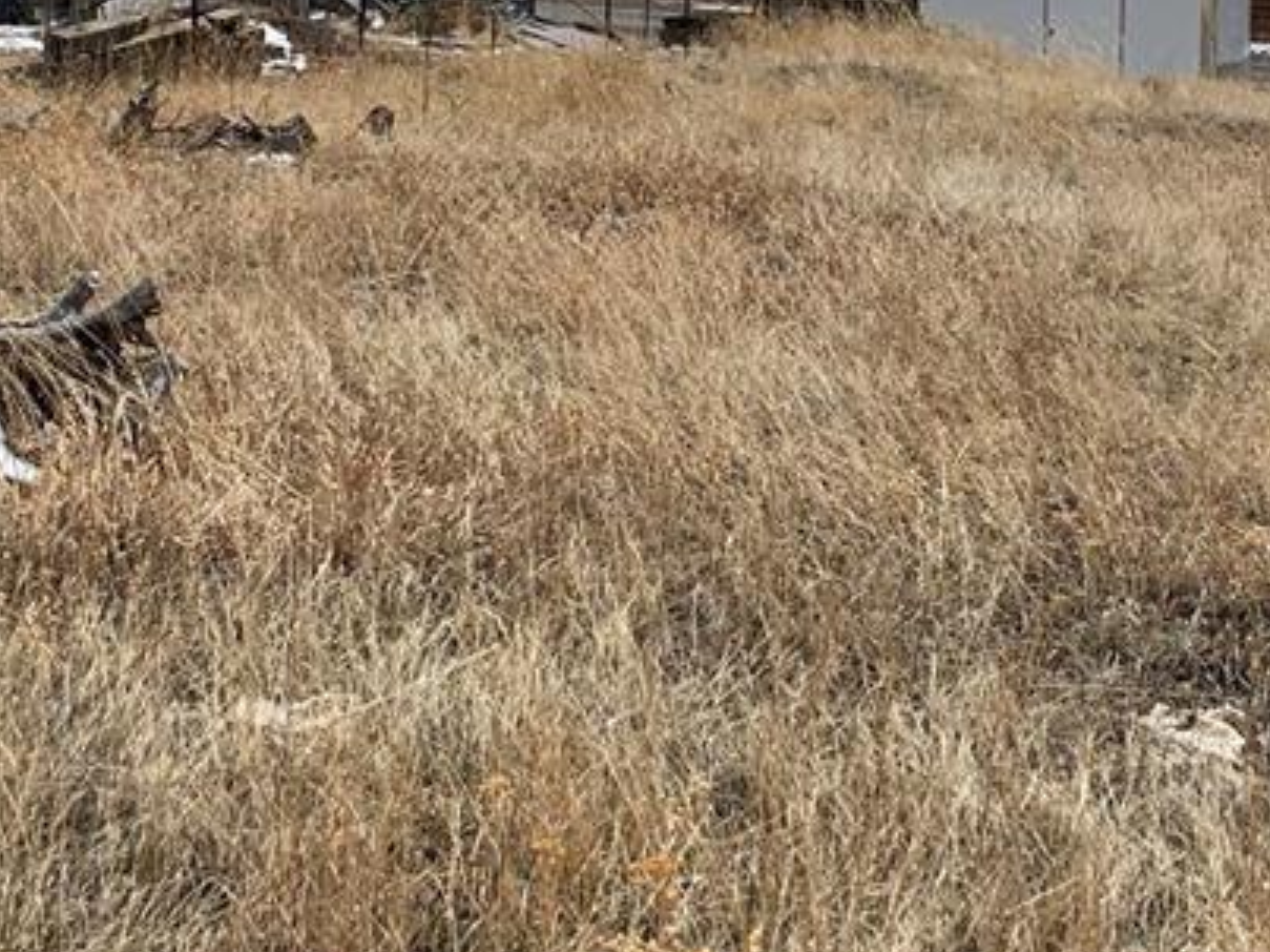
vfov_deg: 21.1
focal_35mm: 66
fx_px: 2421
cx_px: 744
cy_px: -112
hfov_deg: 29.3
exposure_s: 1/6061
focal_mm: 4.25
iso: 25
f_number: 1.8
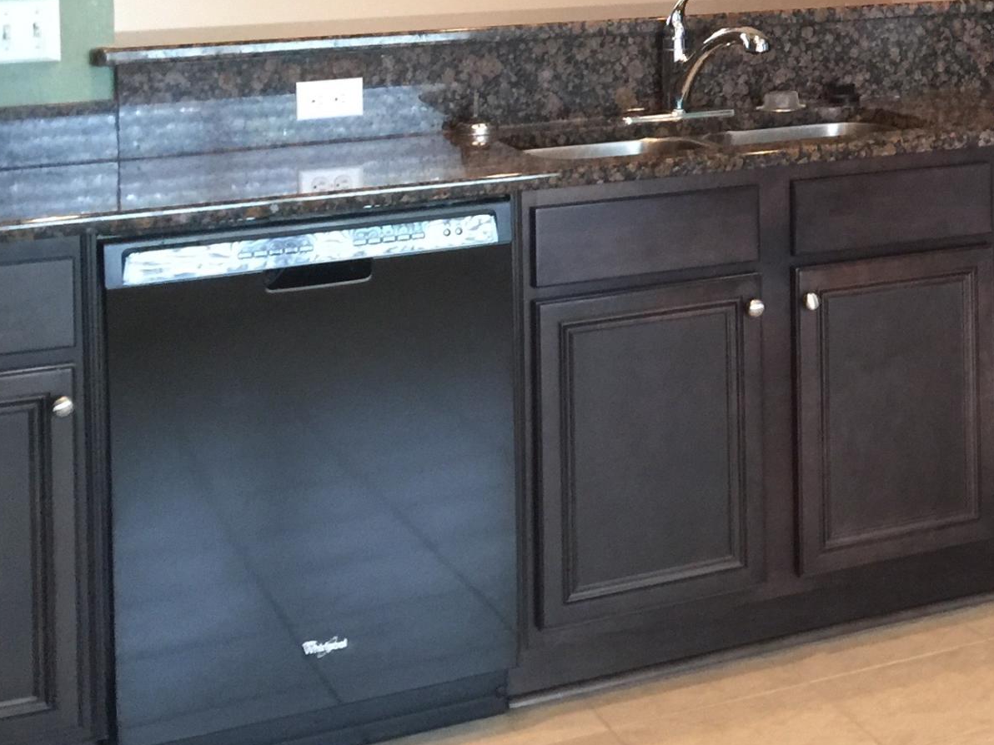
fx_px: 2096
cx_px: 1093
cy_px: -107
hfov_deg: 24.8
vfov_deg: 19.2
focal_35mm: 73
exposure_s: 1/15
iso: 100
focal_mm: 4.15
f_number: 2.2
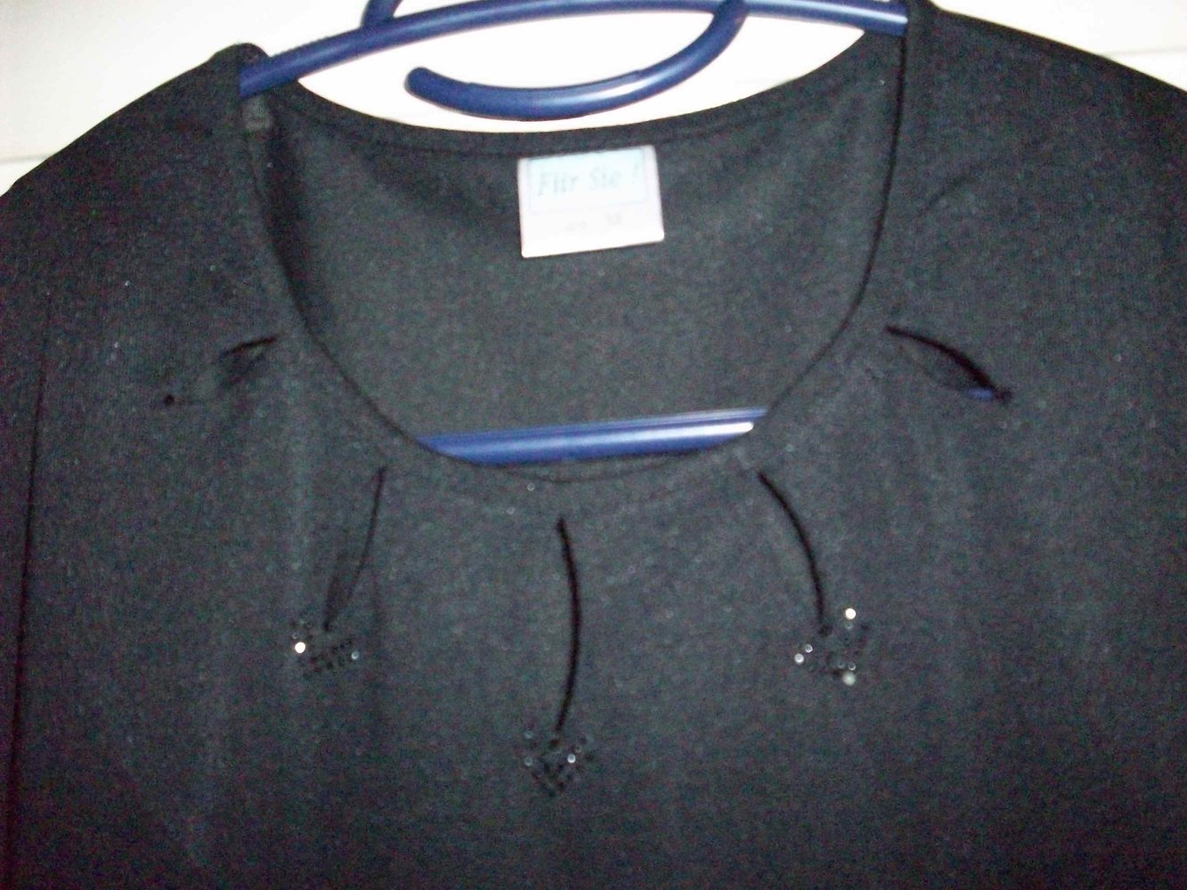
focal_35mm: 37
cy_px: 445
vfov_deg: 38.7
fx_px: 1269
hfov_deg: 50.1
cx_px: 594
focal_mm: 6.2
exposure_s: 1/128
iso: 800
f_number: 2.8
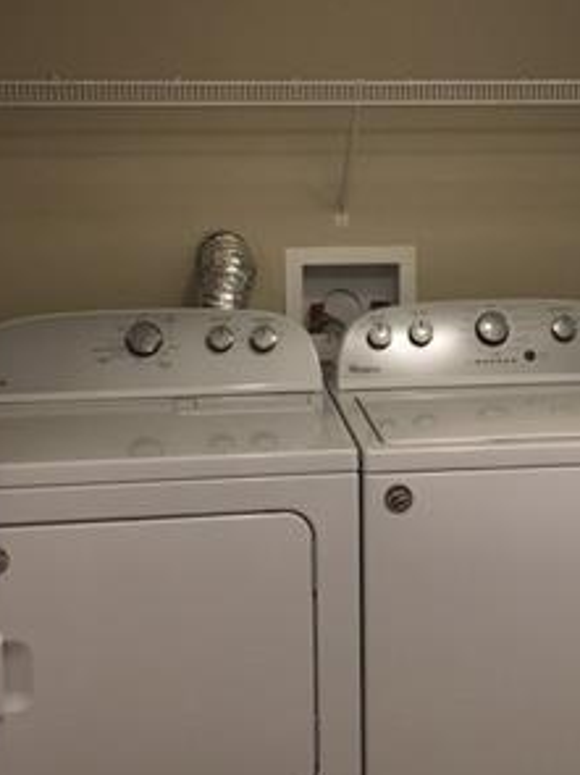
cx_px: 391
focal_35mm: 63
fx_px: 1408
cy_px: 247
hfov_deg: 23.2
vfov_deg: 30.5
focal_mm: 4.15
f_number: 2.2
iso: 125
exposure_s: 1/30
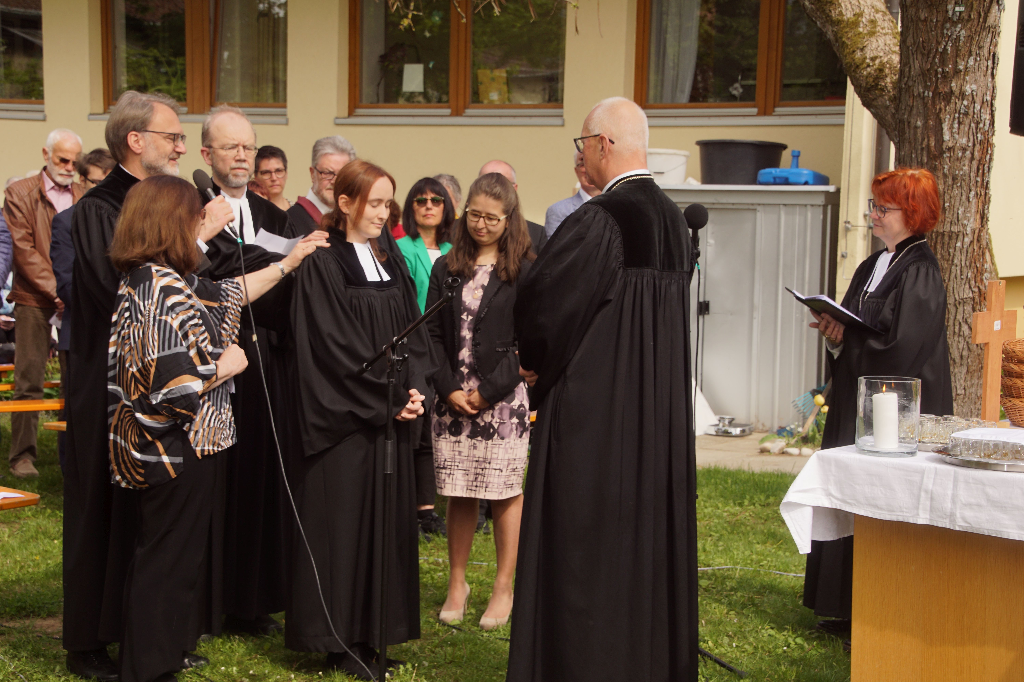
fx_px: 2133
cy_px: 341
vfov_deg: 18.2
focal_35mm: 75
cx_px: 512
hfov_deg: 27.0
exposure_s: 1/125
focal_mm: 50
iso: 100
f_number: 8
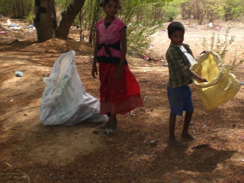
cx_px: 160
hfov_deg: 34.6
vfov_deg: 26.5
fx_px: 388
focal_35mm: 55
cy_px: 68
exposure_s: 1/320
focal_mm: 6.3
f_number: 3.1
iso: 50
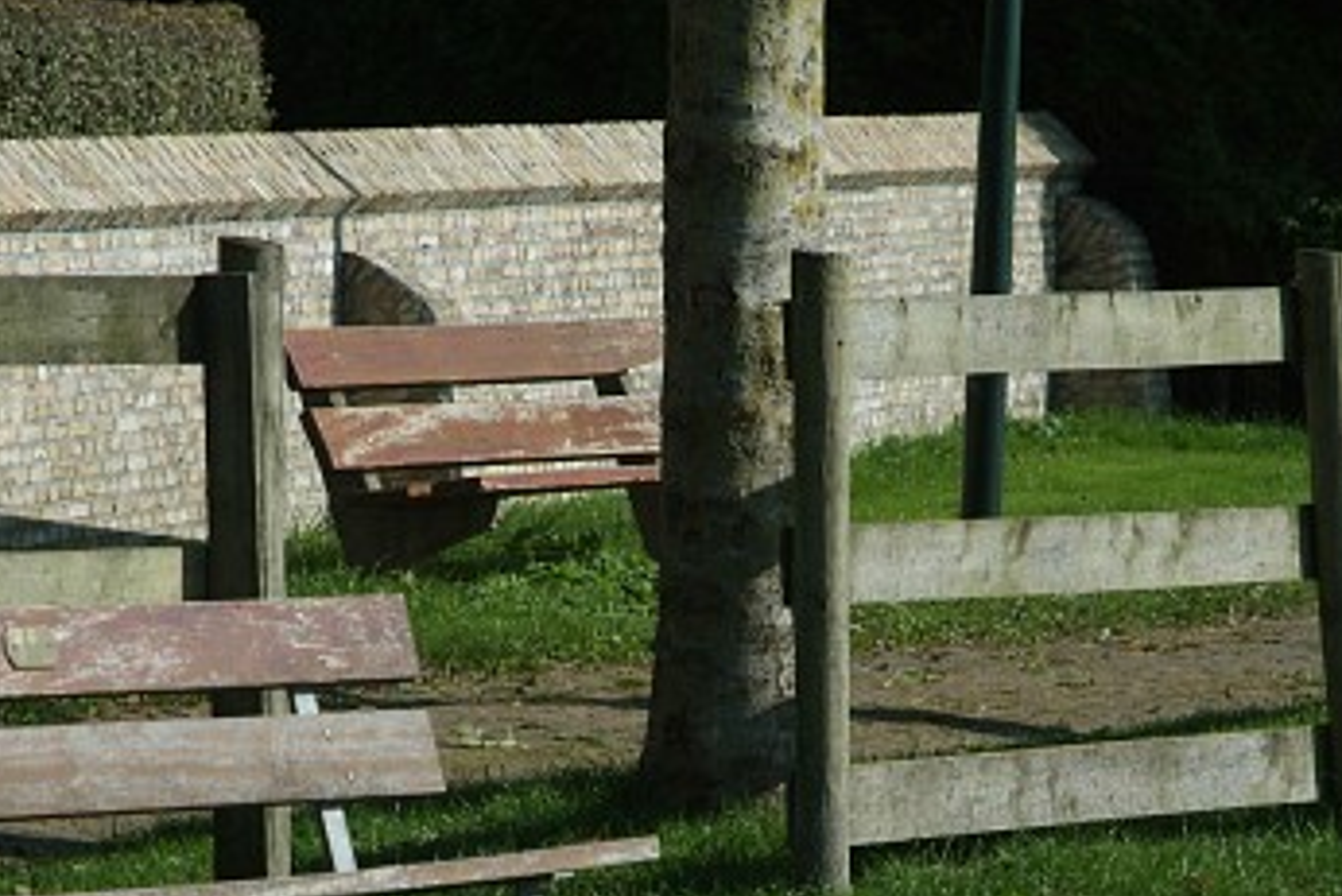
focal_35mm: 264
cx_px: 473
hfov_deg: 7.8
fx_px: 9845
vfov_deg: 5.2
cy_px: 557
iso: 400
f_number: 13
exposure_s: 1/350
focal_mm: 135
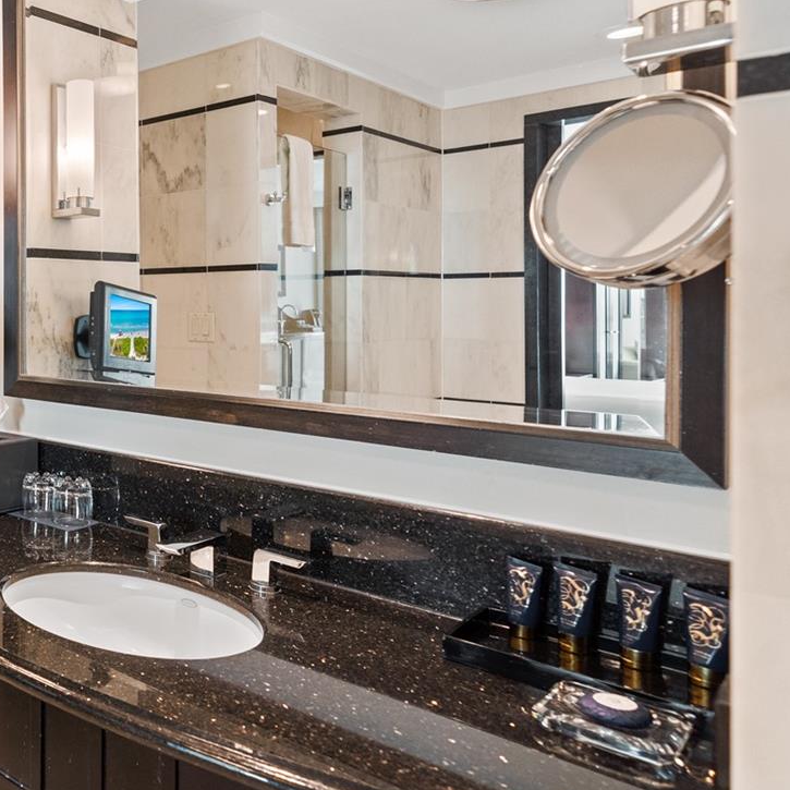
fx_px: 775
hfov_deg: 42.8
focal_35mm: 30
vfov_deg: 53.7
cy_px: 317
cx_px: -70
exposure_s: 1/15
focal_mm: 16
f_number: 4.5
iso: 1000
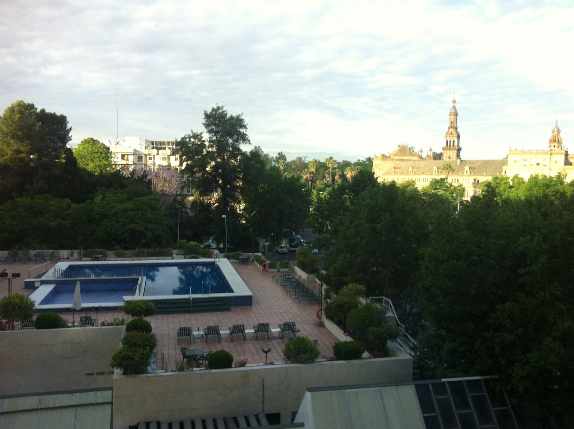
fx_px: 579
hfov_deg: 52.7
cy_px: 214
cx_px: 287
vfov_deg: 40.6
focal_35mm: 35
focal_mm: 3.85
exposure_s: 1/60
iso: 80
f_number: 2.8
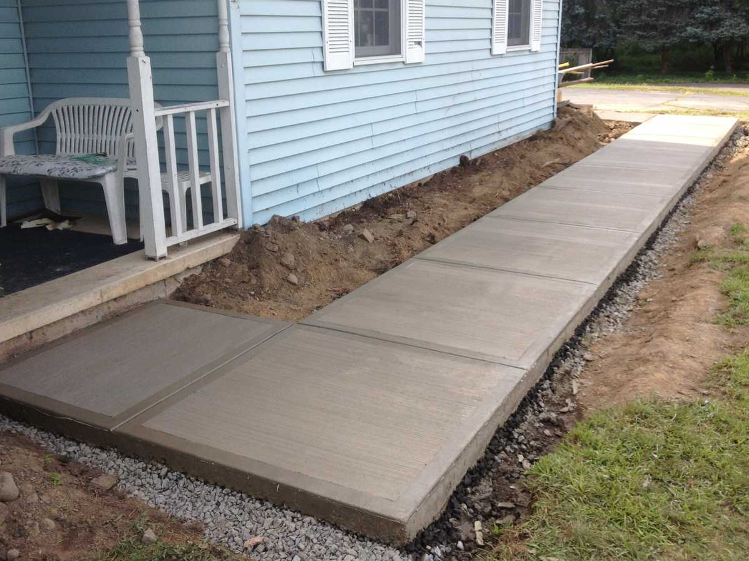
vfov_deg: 36.8
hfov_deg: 47.8
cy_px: 251
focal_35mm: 39
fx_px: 844
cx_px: 392
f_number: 2.4
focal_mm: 4.28
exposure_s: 1/506
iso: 50
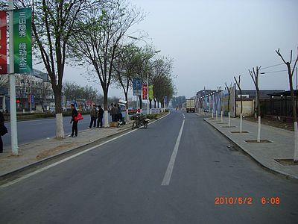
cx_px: 149
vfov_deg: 37.7
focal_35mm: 38
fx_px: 327
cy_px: 112
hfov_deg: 49.0
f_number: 2.7
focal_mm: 6.2
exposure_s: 1/160
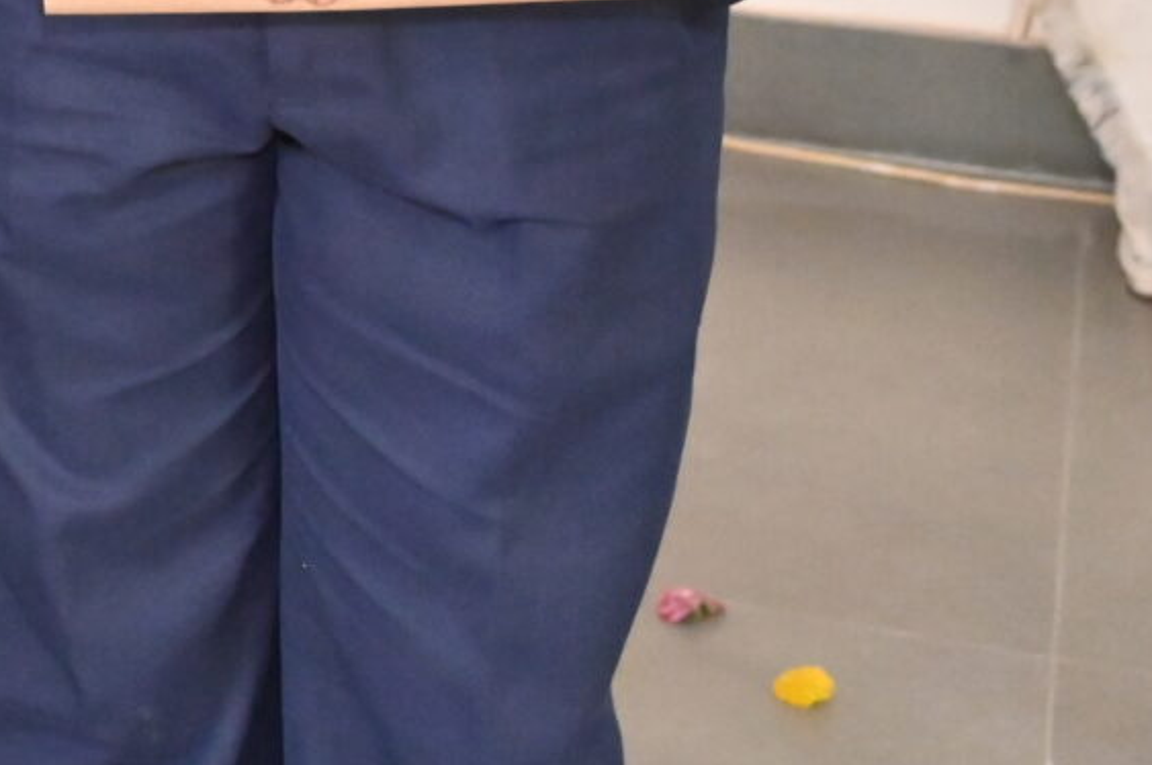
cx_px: -1123
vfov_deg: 9.0
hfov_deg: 12.8
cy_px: -876
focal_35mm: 141
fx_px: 4507
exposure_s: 1/250
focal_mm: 31
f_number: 4
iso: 6400
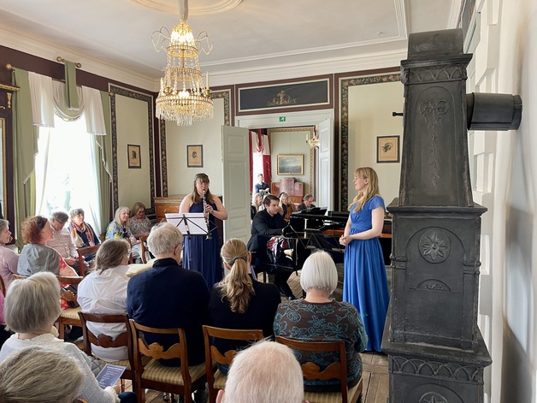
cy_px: 202
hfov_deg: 69.4
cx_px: 268
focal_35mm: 25
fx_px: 388
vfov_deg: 54.9
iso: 100
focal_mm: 5.1
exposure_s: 1/50
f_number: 1.6
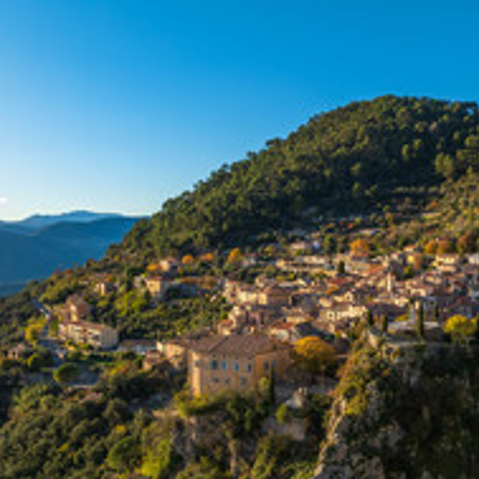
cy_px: 228
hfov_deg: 38.4
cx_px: 388
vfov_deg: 40.0
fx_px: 658
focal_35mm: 42
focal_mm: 12.3
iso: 100
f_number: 8
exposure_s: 1/100
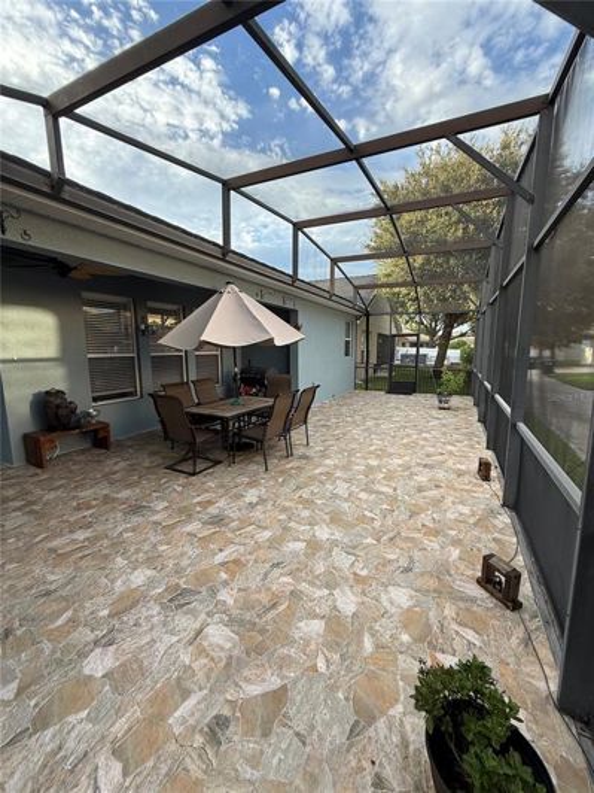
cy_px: 396
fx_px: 320
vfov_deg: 102.1
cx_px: 297
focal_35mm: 14
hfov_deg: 85.7
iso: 64
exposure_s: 1/141
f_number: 2.2
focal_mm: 2.22
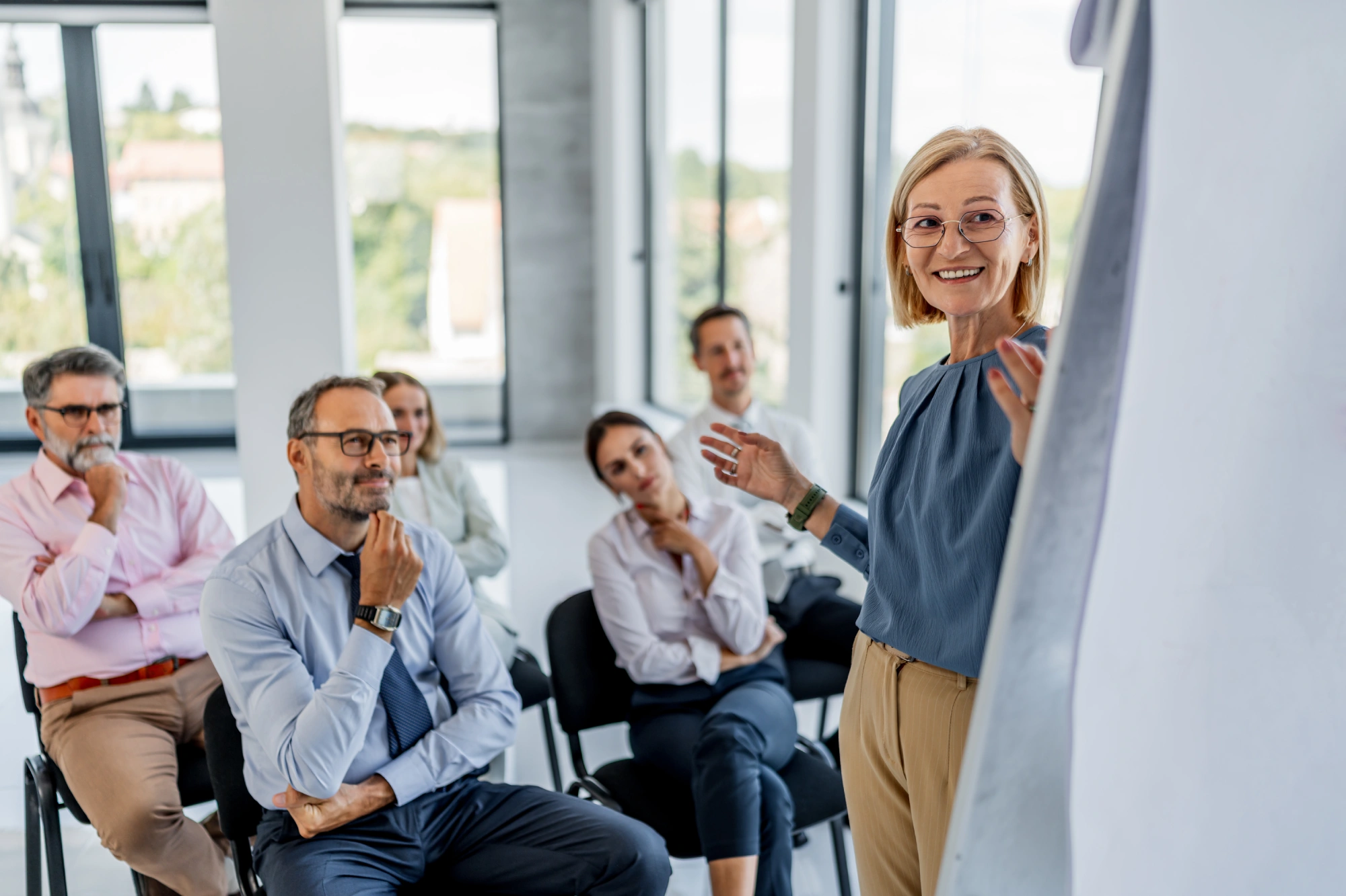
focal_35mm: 35
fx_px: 1308
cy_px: 448
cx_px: 673
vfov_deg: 37.8
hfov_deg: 54.4
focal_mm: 35
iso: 100
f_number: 1.4
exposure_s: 1/640
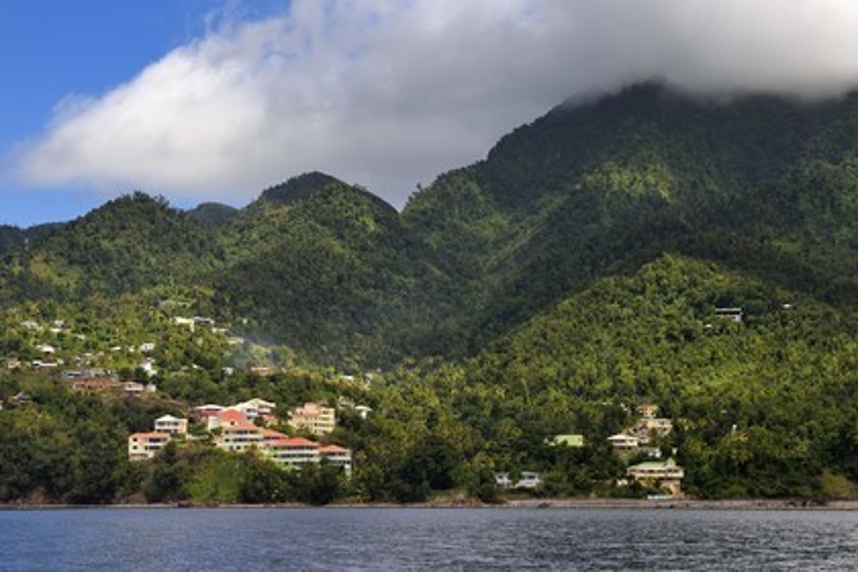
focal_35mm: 86
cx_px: 429
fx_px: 2050
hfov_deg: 23.6
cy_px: 286
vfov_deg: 15.9
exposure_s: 1/640
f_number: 9
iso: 200
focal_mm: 86
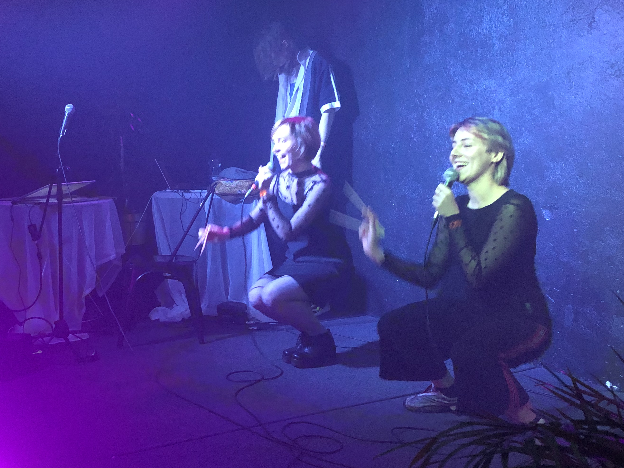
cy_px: 229
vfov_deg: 33.6
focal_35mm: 43
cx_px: 254
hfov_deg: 43.7
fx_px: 775
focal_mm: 3.99
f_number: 1.8
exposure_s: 1/10
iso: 100
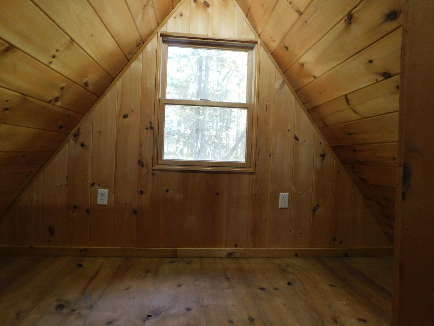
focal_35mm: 23
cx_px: 217
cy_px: 163
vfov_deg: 58.9
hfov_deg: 73.9
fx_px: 288
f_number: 3
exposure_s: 1/25
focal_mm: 4
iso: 400
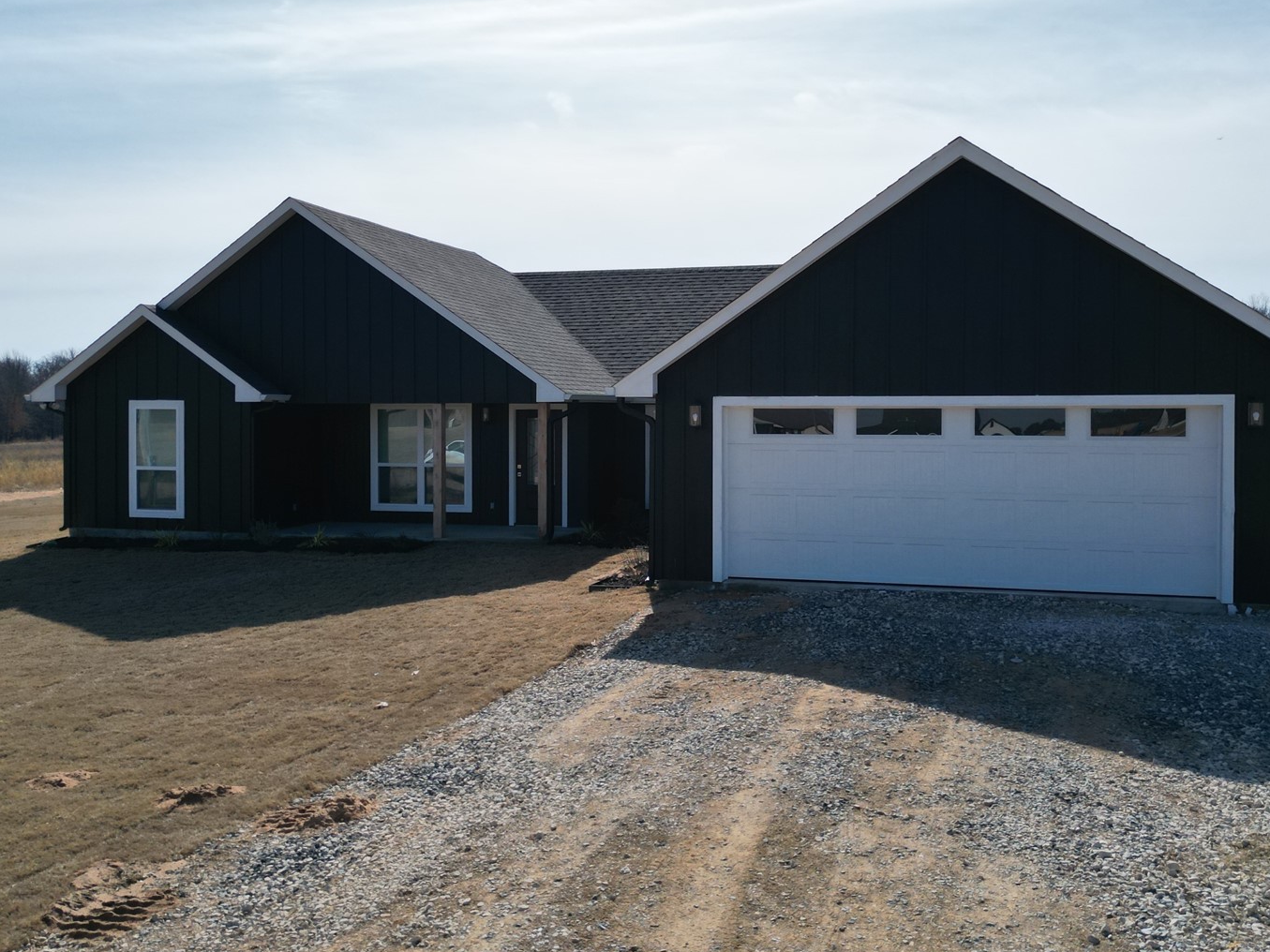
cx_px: 689
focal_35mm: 34
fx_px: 1247
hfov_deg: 53.9
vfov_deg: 41.7
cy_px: 432
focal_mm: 6.72
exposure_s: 1/8000
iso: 160
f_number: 1.7
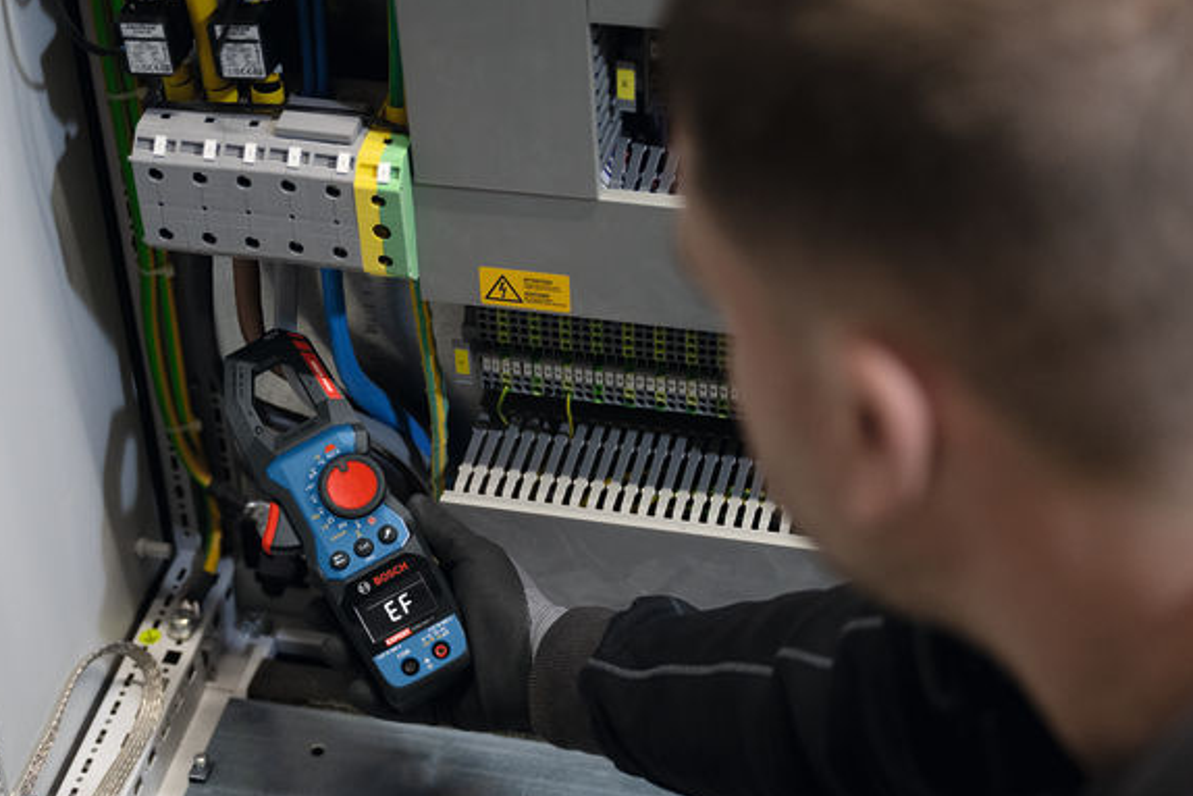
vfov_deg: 17.5
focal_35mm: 78
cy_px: 460
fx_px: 2585
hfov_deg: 25.9
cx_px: 470
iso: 1600
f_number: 2.8
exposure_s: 1/100
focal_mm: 56
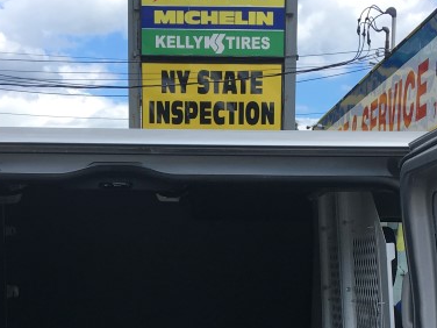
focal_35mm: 79
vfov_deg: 17.8
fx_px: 997
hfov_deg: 24.7
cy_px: 392
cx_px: 207
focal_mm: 4.15
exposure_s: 1/827
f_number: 2.2
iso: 25
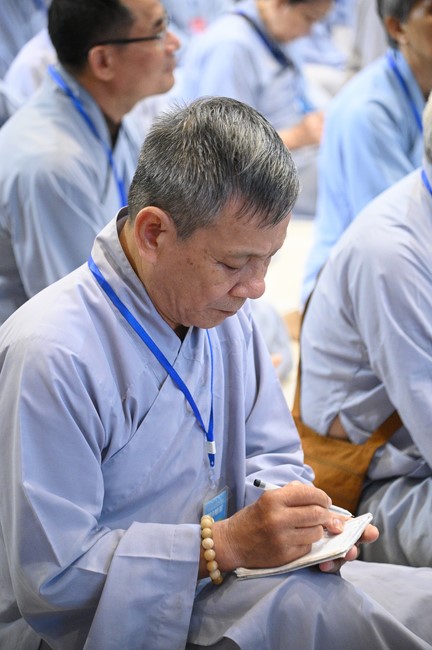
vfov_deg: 19.5
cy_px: 325
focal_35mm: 105
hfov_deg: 13.0
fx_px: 1894
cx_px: 216
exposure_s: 1/250
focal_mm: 105
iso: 12800
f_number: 4
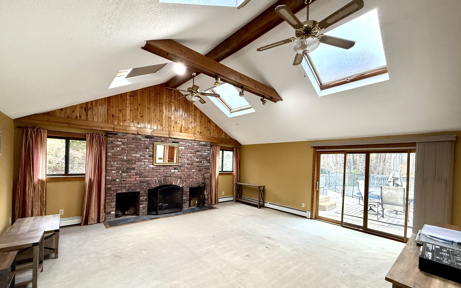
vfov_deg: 74.4
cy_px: 163
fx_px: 188
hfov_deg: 101.5
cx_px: 231
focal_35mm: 15
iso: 320
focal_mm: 2.22
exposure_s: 1/120
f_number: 2.2
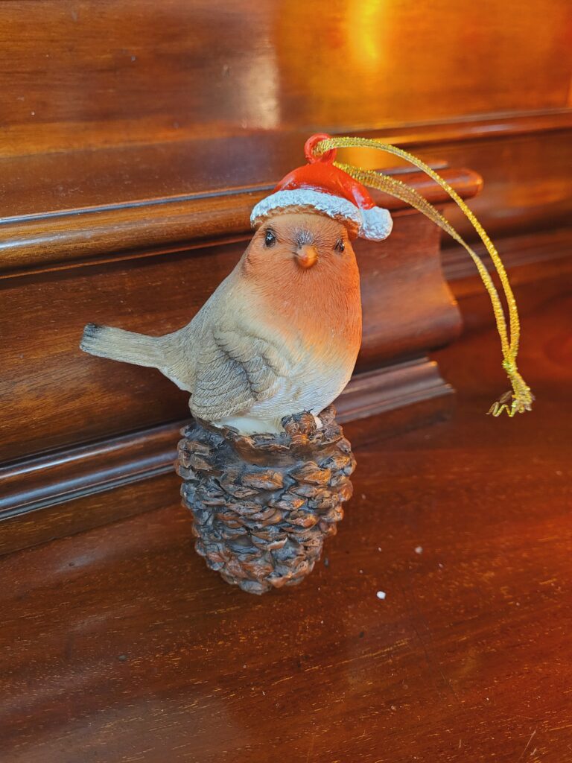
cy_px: 382
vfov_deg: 67.3
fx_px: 573
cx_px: 286
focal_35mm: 26
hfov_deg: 53.1
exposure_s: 1/50
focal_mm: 5.4
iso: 640
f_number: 1.8
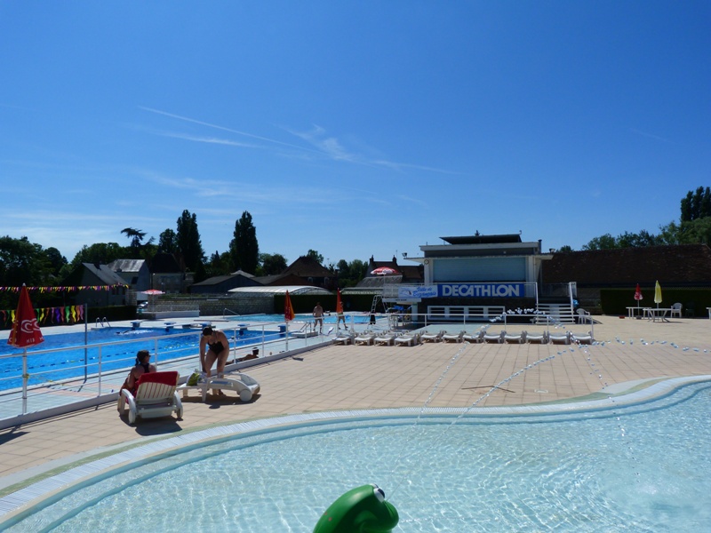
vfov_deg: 54.9
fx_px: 513
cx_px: 356
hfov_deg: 69.4
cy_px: 266
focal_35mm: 25
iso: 80
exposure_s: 1/800
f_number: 5.6
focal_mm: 4.5
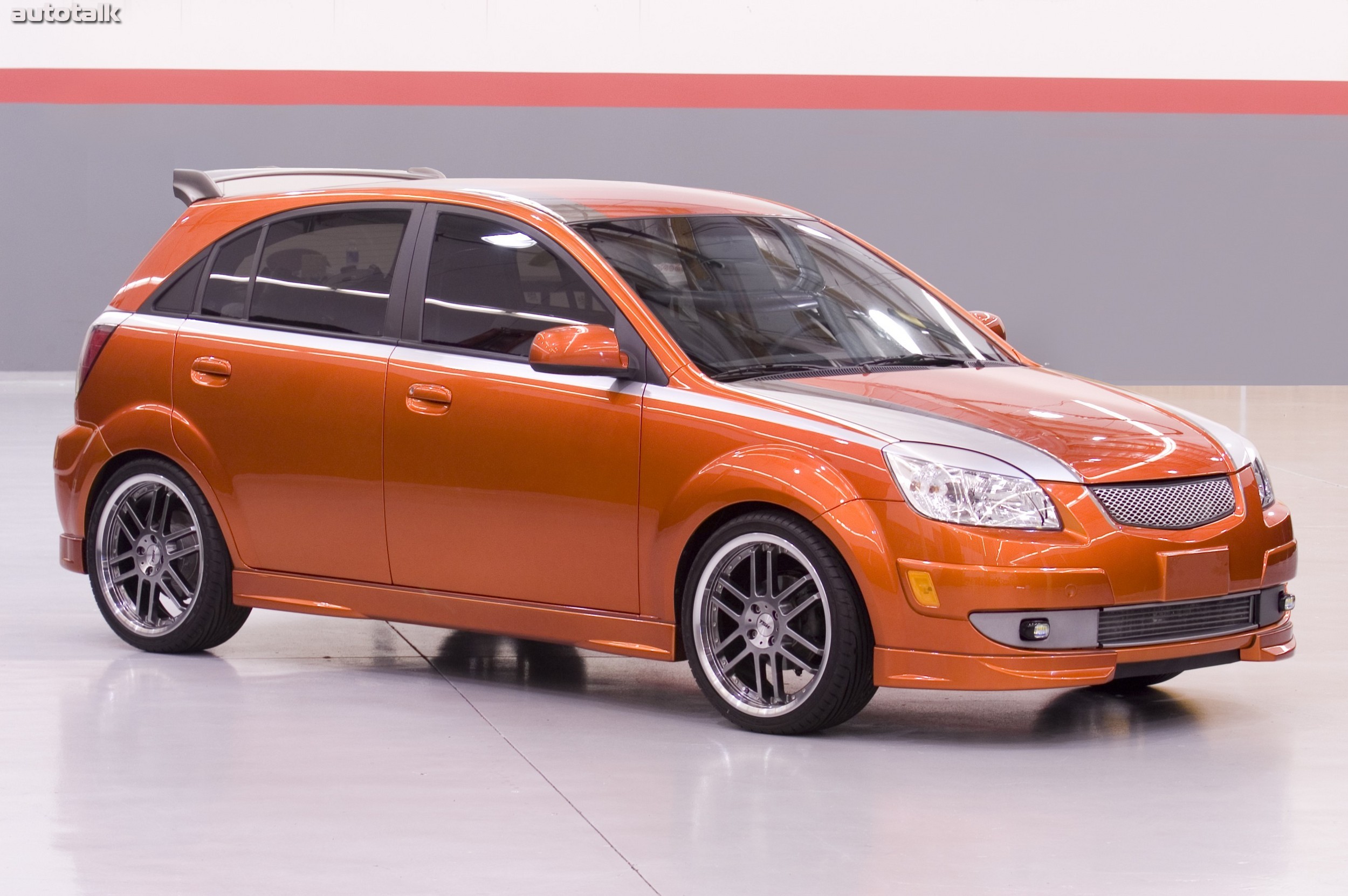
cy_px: 448
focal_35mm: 129
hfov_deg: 15.9
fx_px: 4827
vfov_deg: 10.6
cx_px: 674
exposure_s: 1/4
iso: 200
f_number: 9
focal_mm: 86
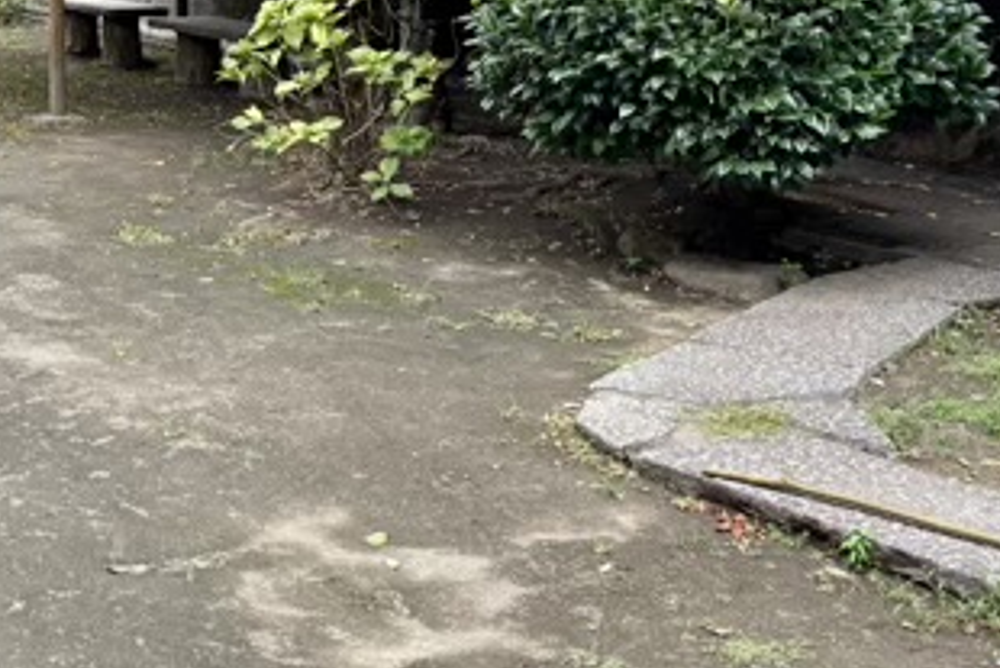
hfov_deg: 30.5
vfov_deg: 21.8
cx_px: 0
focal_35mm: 61
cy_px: 73
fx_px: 1695
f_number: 1.6
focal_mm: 5.96
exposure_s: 1/121
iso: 125
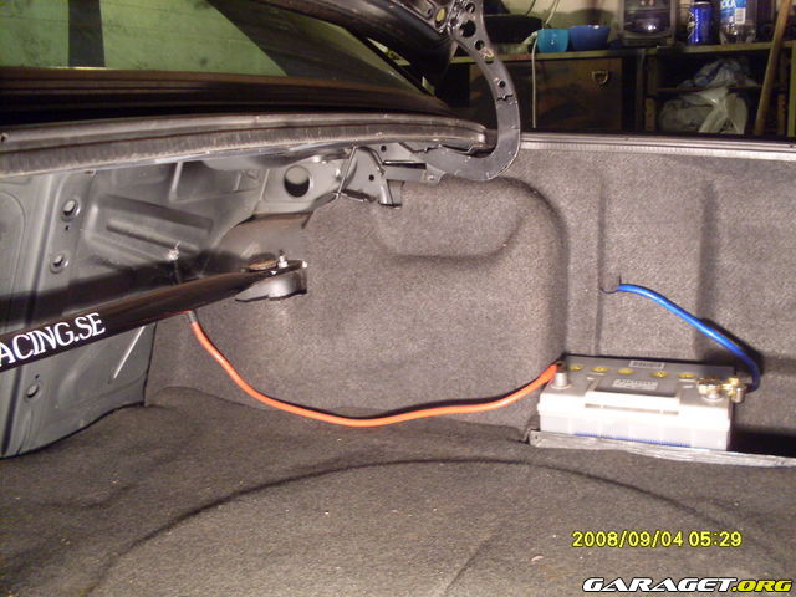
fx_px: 874
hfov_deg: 49.0
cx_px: 398
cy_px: 298
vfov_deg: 37.7
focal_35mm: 38
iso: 200
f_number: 2.8
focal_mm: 6.3
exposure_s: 1/8
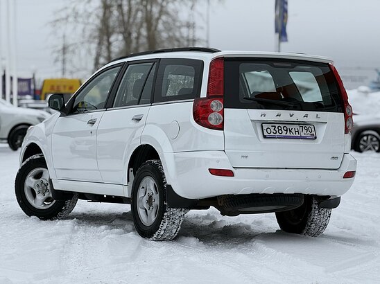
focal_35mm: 120
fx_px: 1316
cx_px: 190
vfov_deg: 12.3
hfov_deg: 16.4
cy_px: 142
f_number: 2.8
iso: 64
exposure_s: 1/1186
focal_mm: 15.66
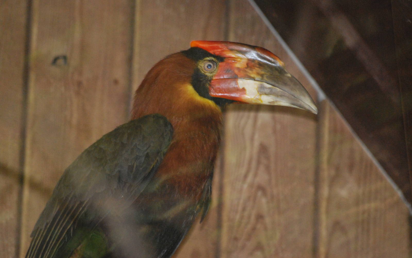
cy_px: 122
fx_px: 5165
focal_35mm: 460
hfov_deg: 4.6
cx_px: 206
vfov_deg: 2.9
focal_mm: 300
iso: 1600
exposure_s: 1/60
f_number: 5.6
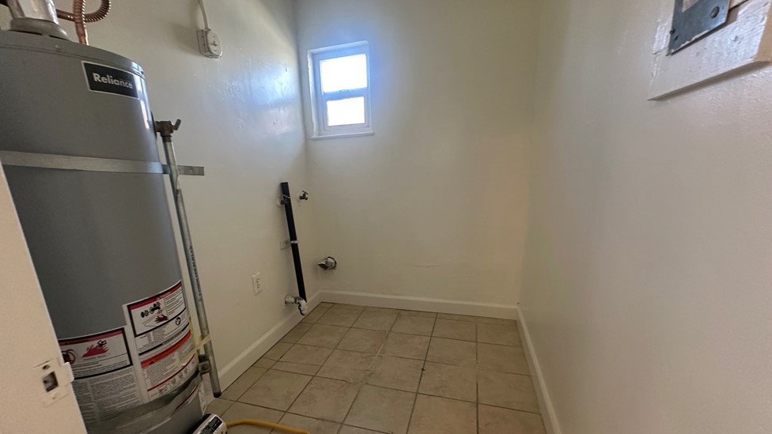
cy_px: 249
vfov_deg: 66.7
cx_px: 368
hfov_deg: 99.3
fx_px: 328
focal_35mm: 16
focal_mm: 2.22
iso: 250
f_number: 2.2
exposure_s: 1/60
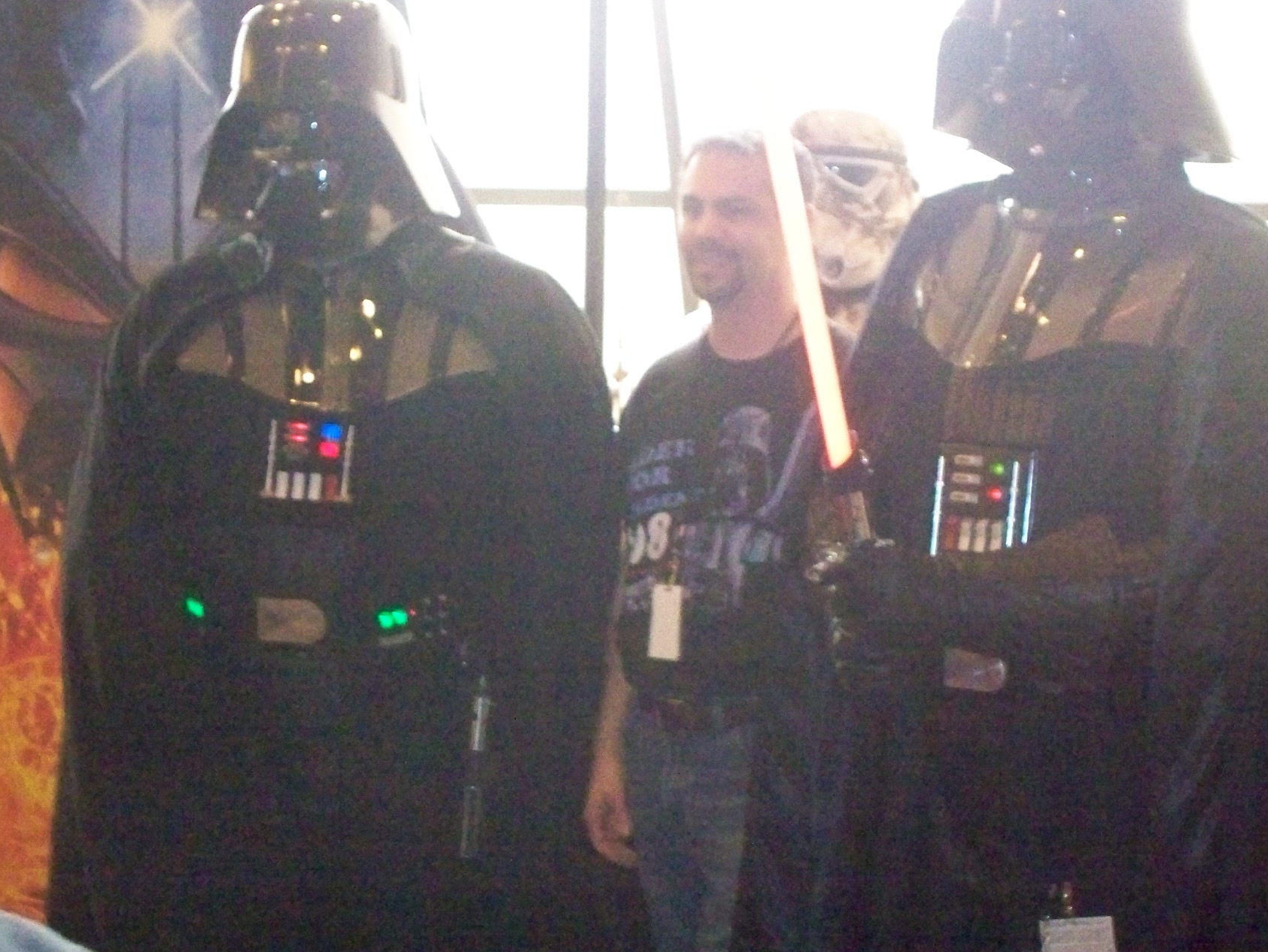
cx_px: 686
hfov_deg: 24.7
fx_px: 2896
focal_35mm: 79
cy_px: 505
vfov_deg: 18.7
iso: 1600
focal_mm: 9.86
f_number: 2.9
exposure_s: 1/60
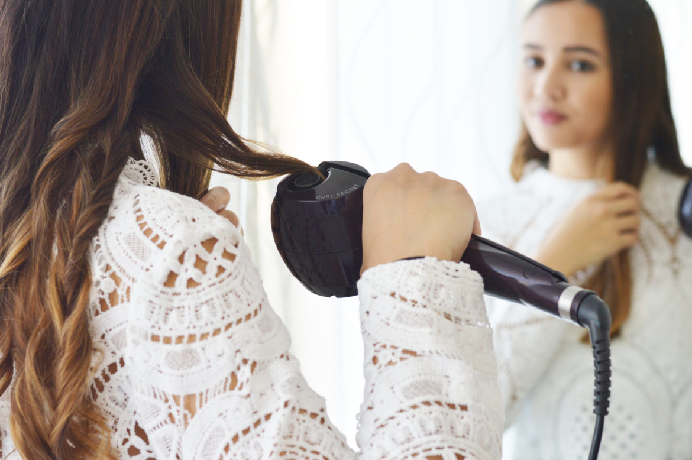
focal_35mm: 75
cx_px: 346
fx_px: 1440
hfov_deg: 27.0
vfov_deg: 18.2
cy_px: 230
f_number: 4
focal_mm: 50
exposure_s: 1/60
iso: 400
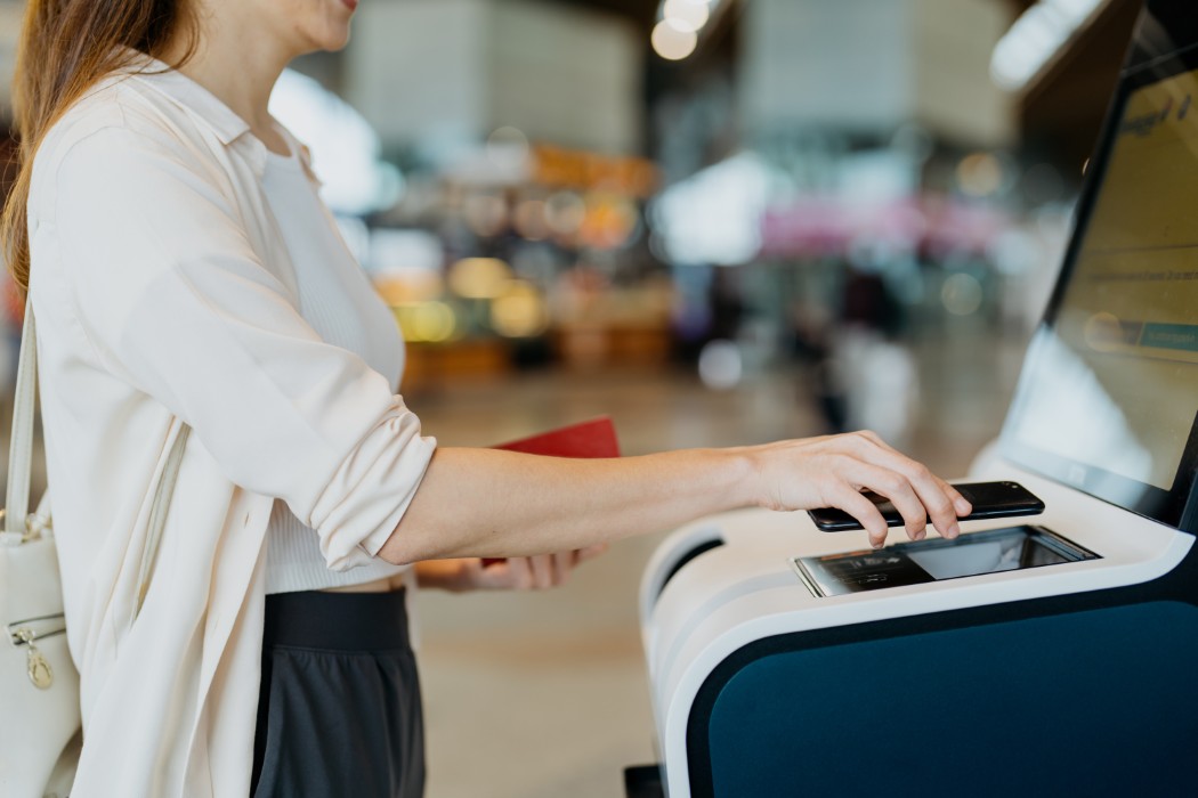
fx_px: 1664
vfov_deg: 27.0
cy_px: 399
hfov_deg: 39.6
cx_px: 599
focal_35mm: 50
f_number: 1.8
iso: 200
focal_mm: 50
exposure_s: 1/125
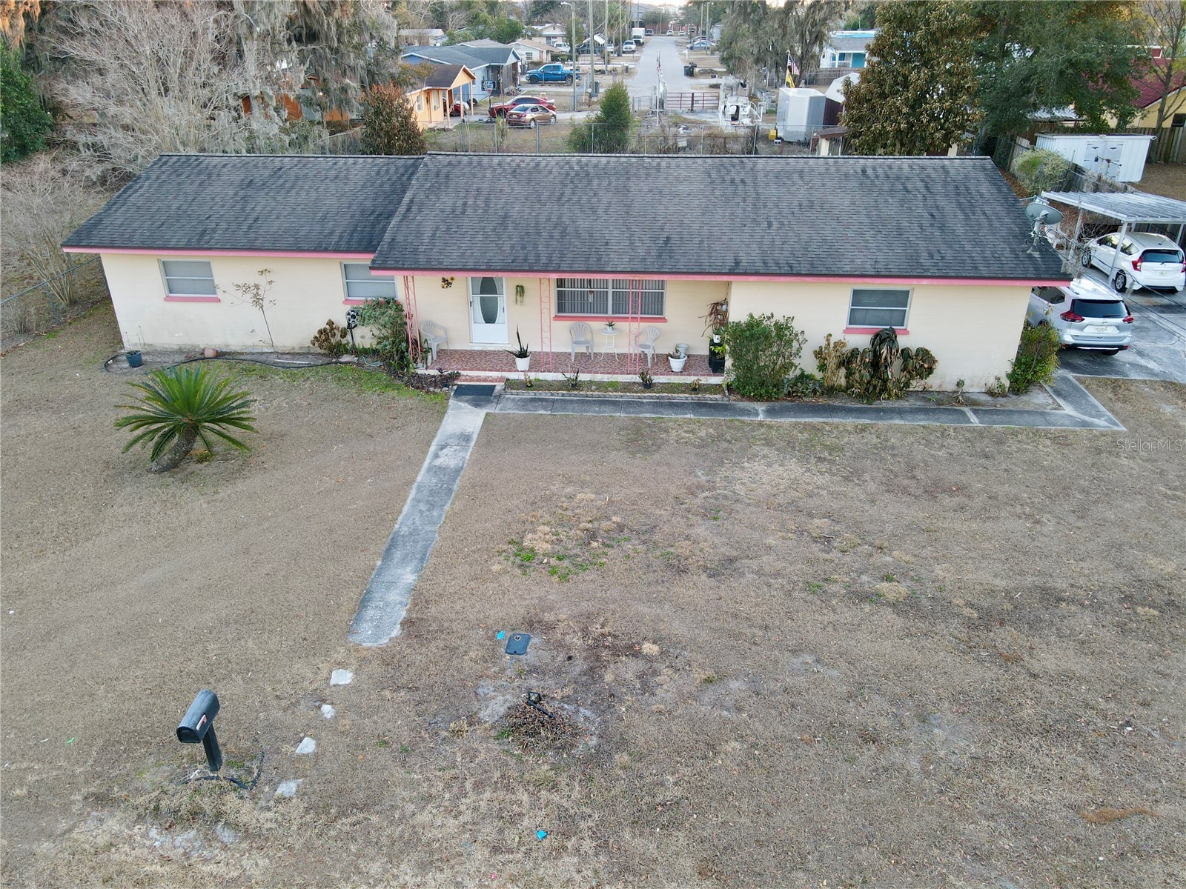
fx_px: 822
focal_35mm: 24
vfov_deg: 56.8
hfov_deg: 71.6
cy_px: 444
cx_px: 593
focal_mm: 4.5
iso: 150
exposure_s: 1/15
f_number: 2.8
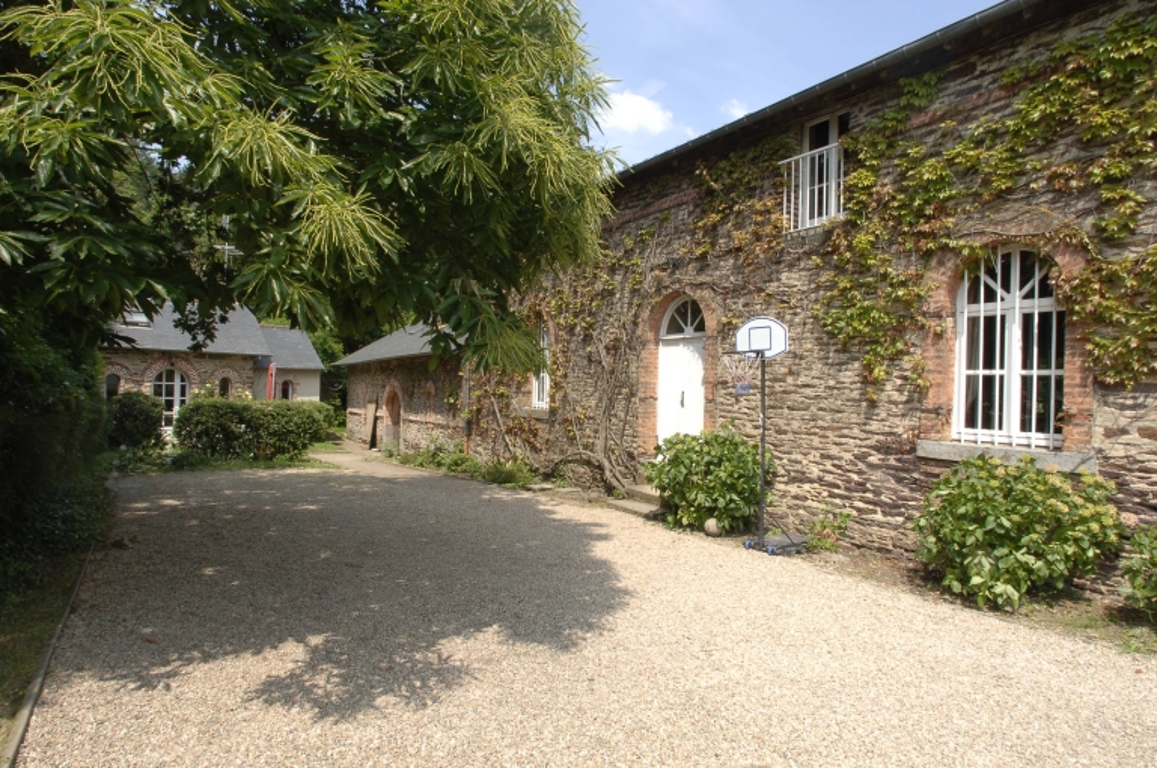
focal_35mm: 21
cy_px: 384
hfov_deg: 81.3
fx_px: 674
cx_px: 578
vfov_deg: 59.4
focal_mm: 14
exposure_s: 1/60
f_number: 14
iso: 200
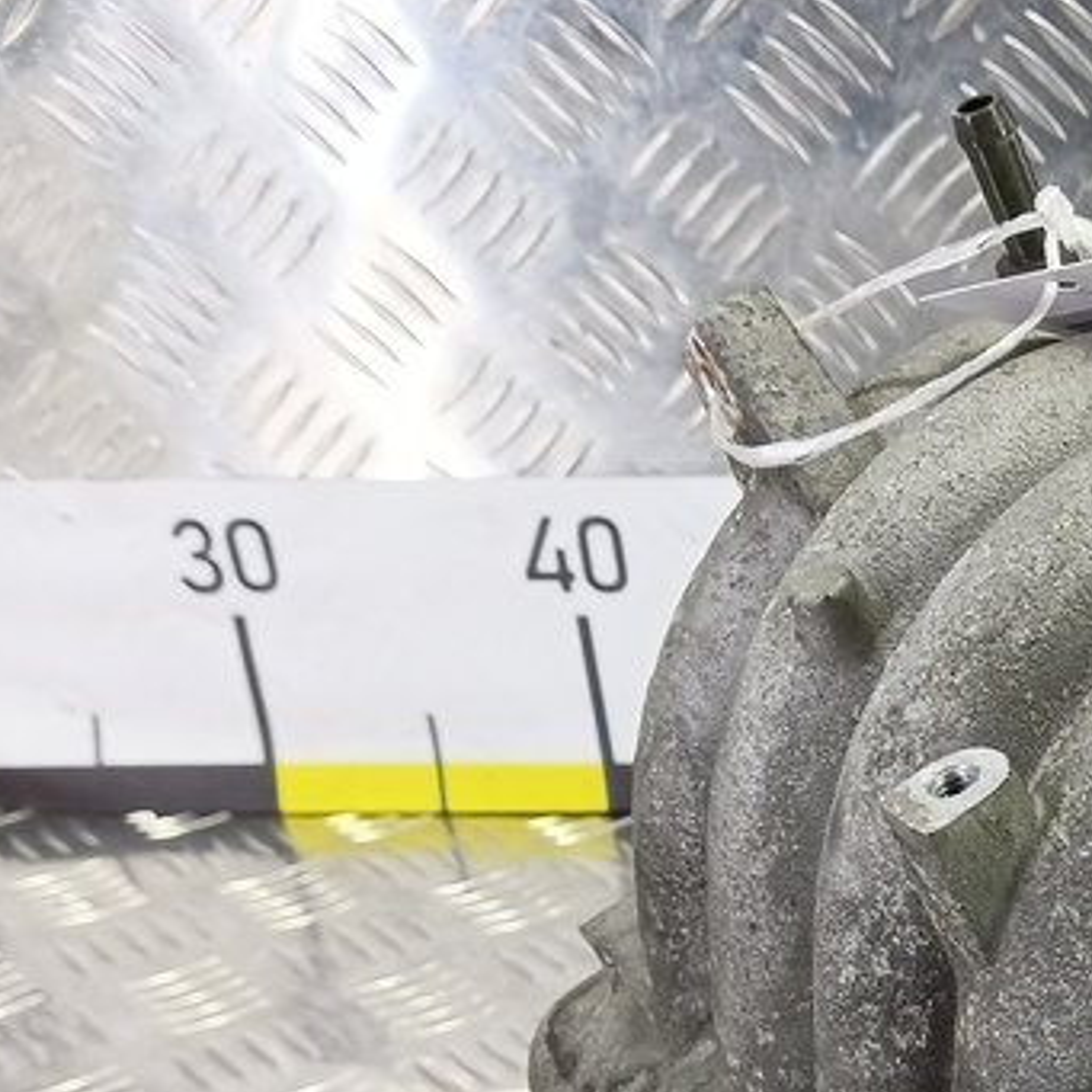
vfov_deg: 26.2
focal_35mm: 61
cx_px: 1399
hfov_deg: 24.7
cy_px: 1169
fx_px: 2177
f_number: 1.6
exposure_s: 1/50
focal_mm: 4.11
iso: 169
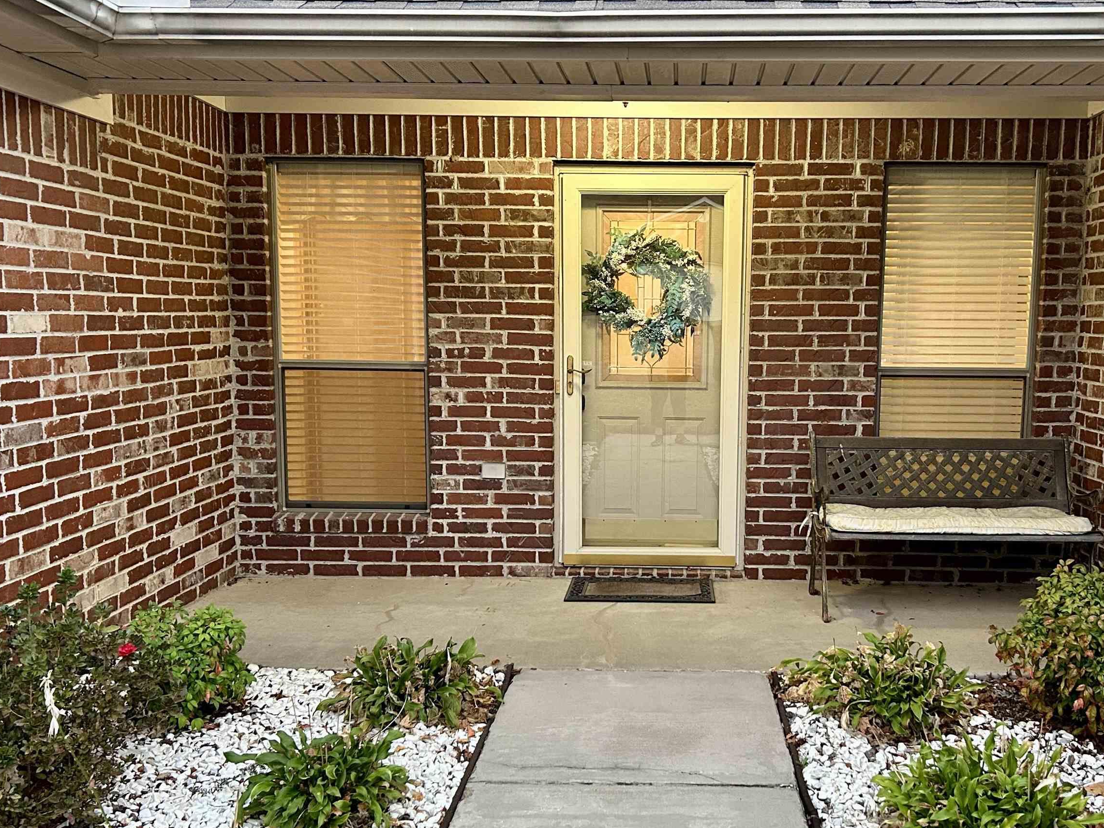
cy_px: 455
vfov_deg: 40.7
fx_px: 1116
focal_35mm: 35
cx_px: 653
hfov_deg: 52.3
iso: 400
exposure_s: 1/60
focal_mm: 5.7
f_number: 1.5
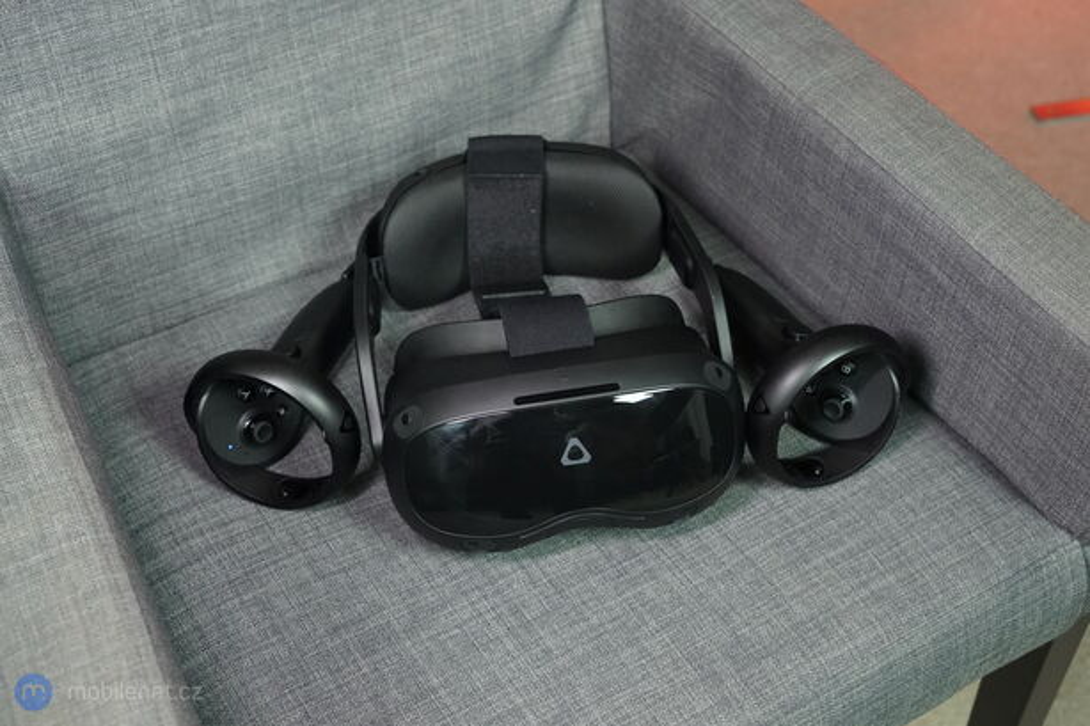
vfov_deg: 27.5
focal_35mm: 49
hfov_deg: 40.4
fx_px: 1483
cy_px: 363
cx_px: 545
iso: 5000
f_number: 6.3
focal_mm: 49
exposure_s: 1/160
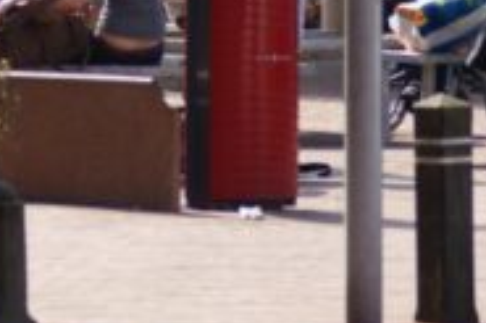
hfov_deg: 3.1
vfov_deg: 2.1
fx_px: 8870
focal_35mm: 658
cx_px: 34
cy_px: -119
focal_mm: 135
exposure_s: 1/250
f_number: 5.6
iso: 100
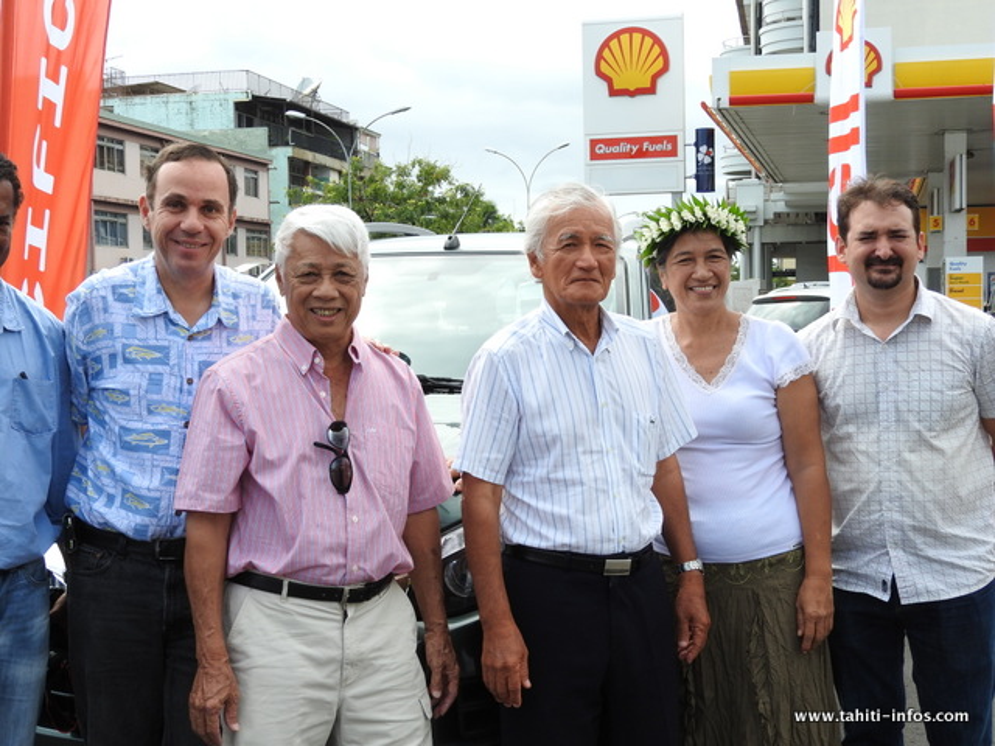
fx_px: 1437
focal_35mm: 50
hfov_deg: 38.2
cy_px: 373
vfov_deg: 29.1
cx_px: 498
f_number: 4
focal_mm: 9
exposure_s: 1/500
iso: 100
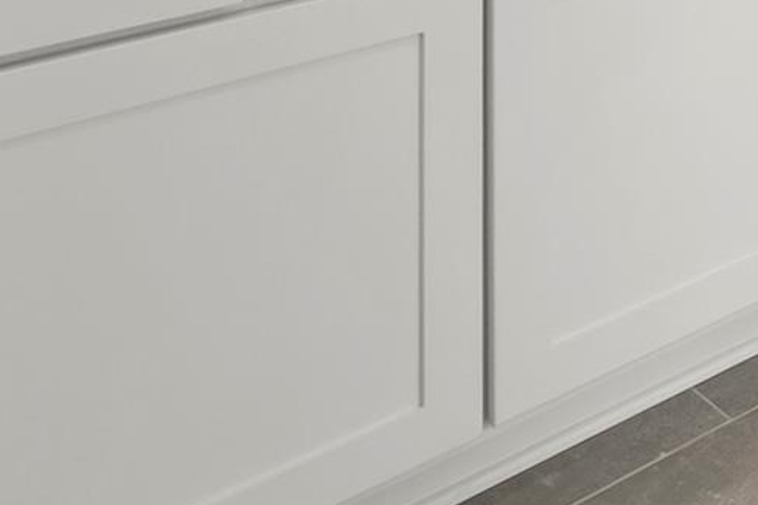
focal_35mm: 63
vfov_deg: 16.9
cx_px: 1243
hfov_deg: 23.1
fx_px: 1326
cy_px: -465
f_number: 11
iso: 800
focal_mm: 15
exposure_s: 1/8
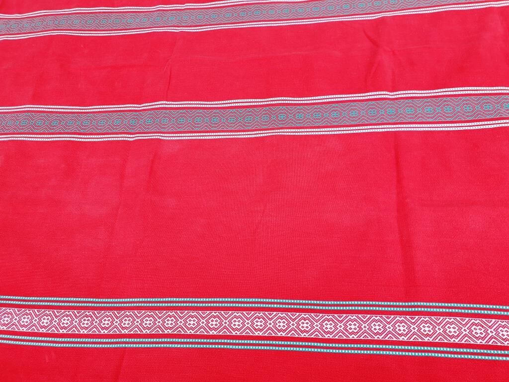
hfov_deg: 67.3
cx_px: 254
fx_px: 382
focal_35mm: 26
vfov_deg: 53.1
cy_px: 191
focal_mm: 4.3
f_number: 2.4
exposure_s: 1/109
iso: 50
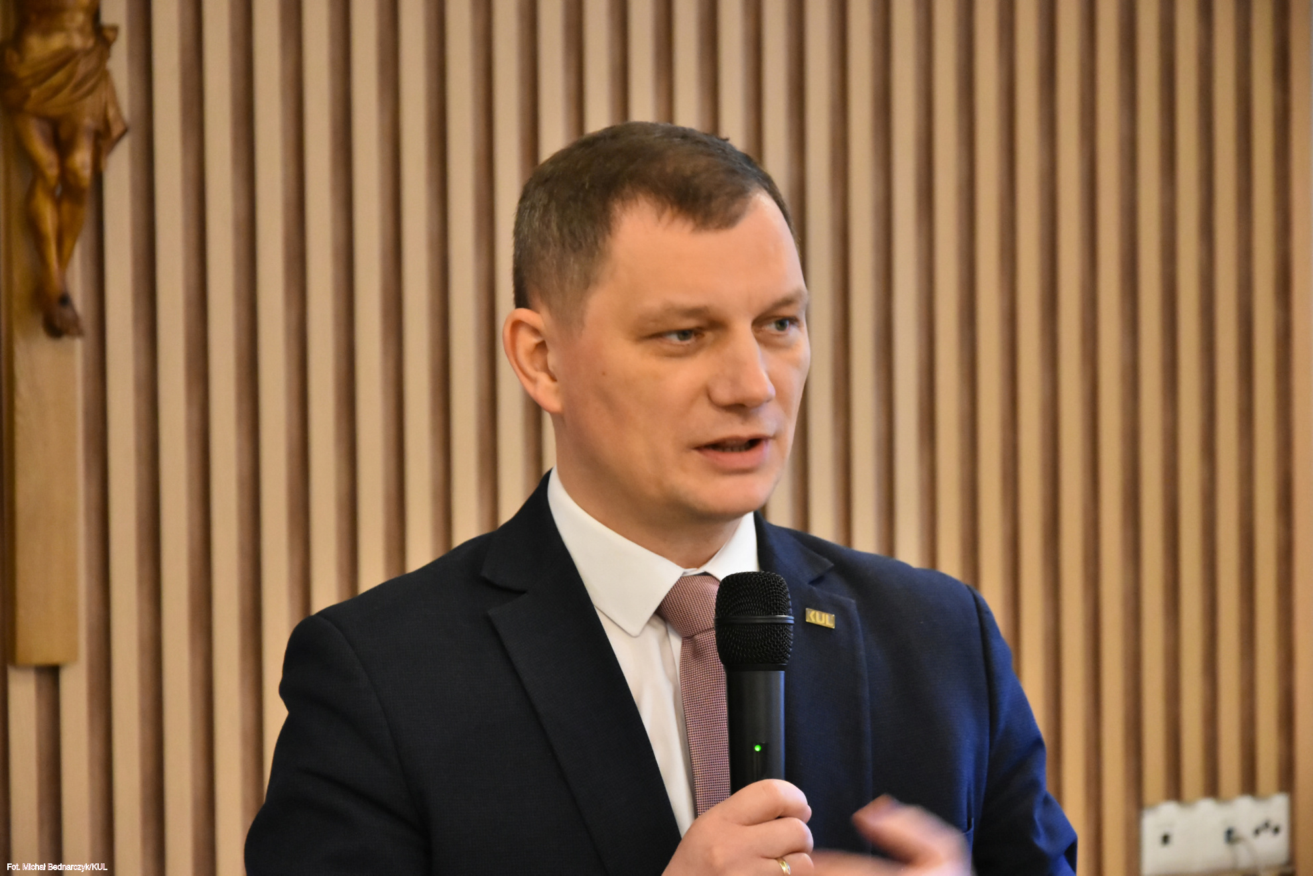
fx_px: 4377
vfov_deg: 11.4
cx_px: 656
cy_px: 438
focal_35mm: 120
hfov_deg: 17.1
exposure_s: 1/40
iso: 4000
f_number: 5.3
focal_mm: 80
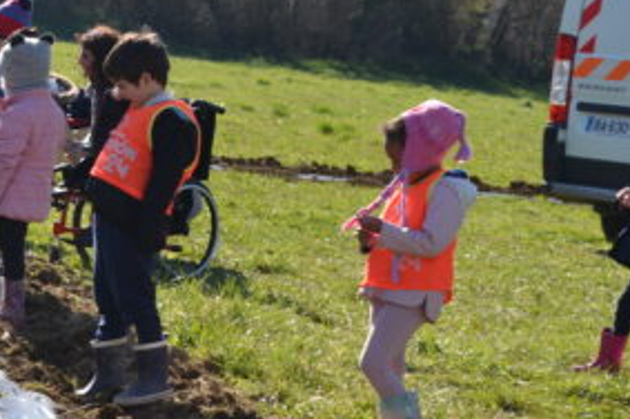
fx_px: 2923
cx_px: -80
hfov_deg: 12.1
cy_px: 118
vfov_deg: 8.2
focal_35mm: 167
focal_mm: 45
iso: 100
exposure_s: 1/200
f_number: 6.3
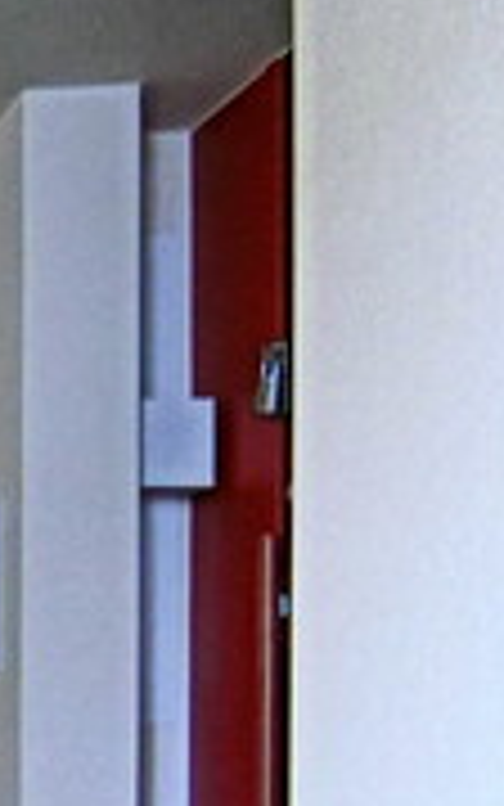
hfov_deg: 11.7
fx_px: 1976
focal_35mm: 90
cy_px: 847
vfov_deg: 22.0
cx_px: -738
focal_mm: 4.06
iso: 400
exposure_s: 1/40
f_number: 2.7
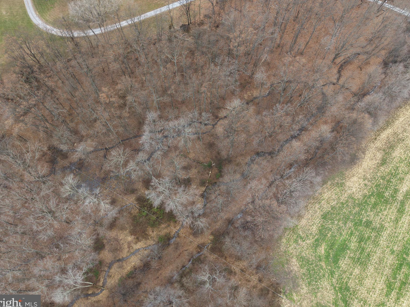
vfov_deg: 53.1
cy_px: 146
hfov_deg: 67.3
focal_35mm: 26
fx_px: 308
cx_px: 209
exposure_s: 1/125
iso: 100
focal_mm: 8.67
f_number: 1.8
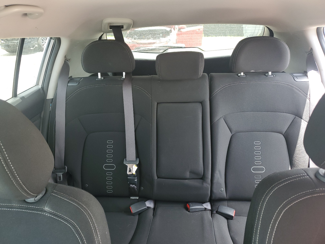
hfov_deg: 67.3
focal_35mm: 26
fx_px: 244
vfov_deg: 53.1
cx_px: 162
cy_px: 122
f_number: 1.5
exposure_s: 1/120
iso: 82
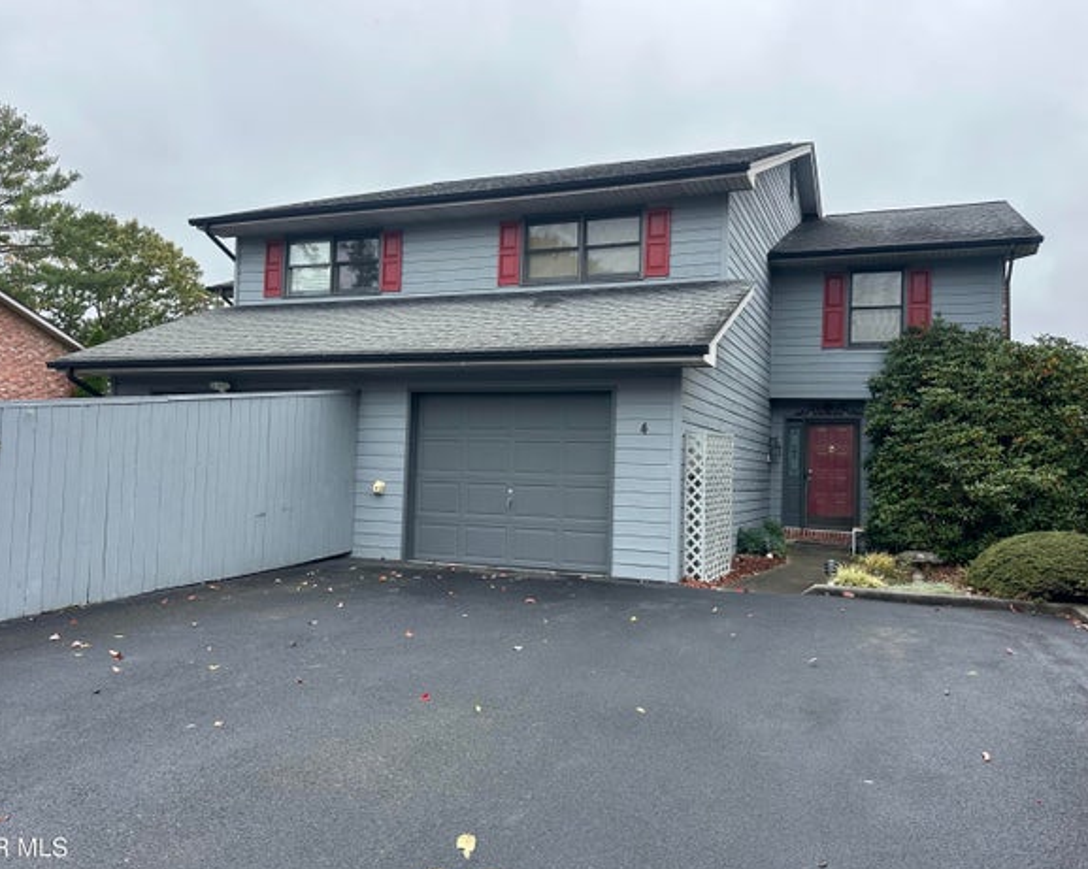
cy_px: 437
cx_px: 560
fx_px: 837
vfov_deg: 54.9
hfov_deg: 66.0
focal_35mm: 26
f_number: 1.78
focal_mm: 6.86
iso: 80
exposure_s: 1/971
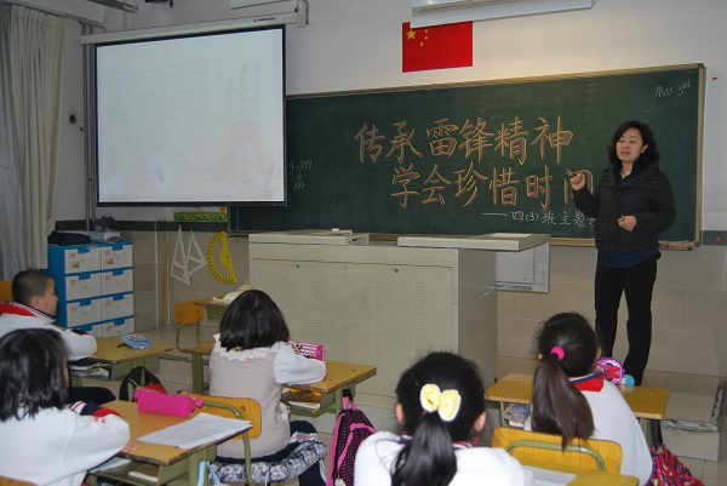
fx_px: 728
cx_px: 364
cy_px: 243
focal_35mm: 36
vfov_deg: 36.9
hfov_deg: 53.1
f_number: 4
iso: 200
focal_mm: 24
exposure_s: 1/60
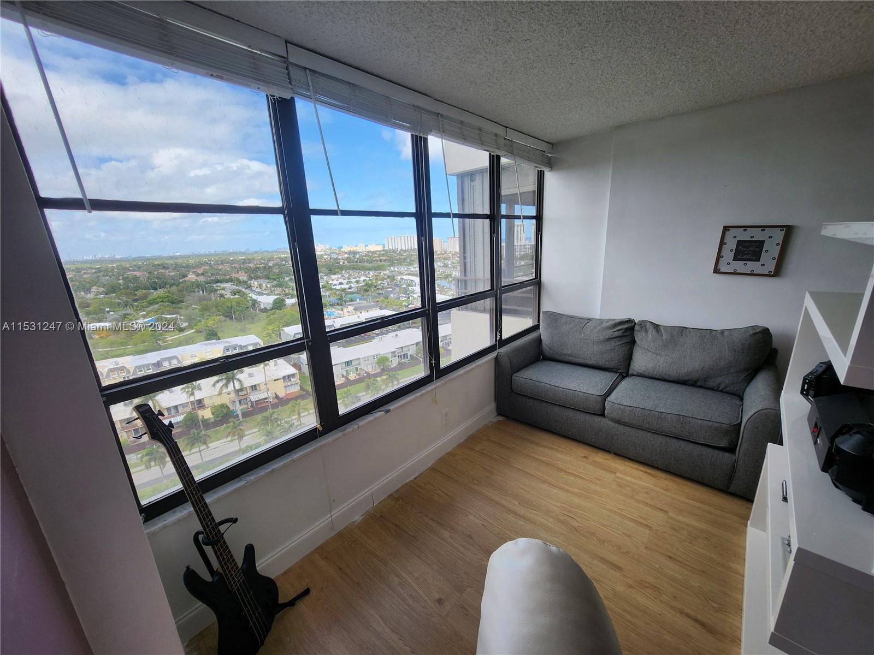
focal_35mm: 13
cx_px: 437
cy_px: 328
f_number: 2.2
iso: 32
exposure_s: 1/227
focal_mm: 1.74
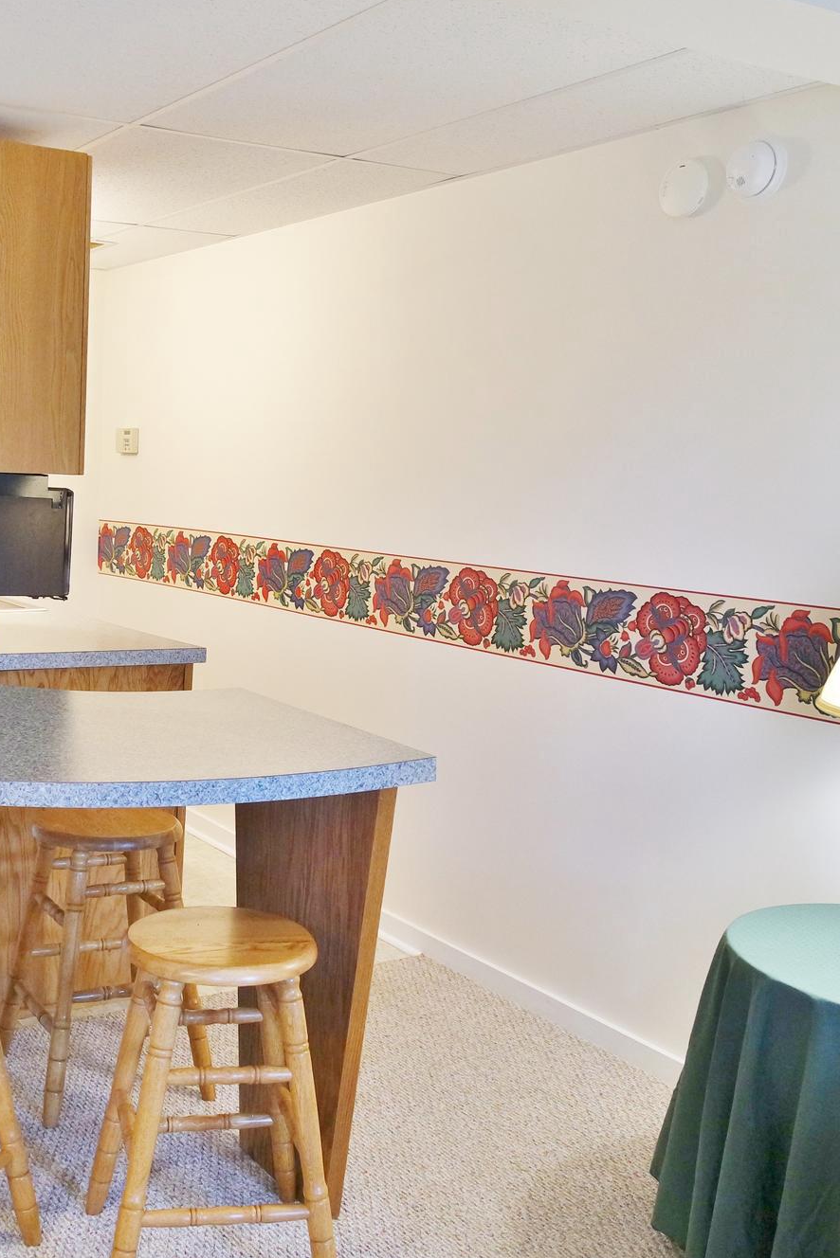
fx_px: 1294
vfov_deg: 51.9
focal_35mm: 37
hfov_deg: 35.0
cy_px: 640
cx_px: 188
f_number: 3.5
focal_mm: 9
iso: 800
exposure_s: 1/30
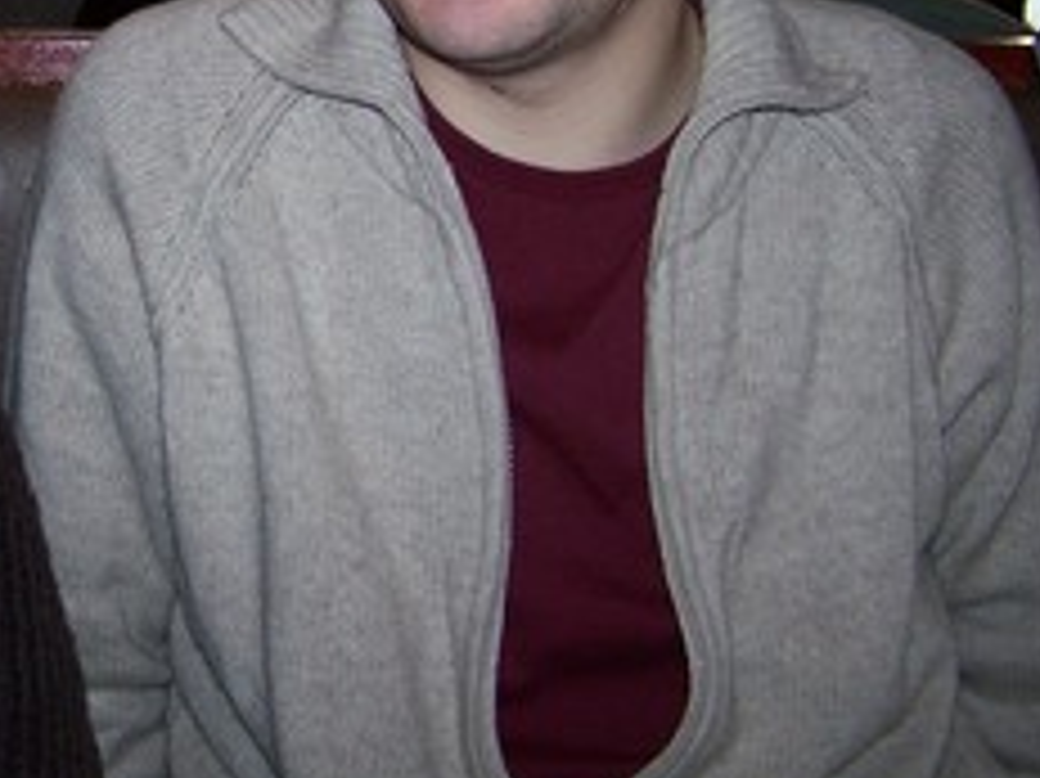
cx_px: 63
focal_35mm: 74
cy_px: 90
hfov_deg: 25.4
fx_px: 2222
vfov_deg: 19.5
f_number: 2.8
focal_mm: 6.3
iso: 140
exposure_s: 1/60
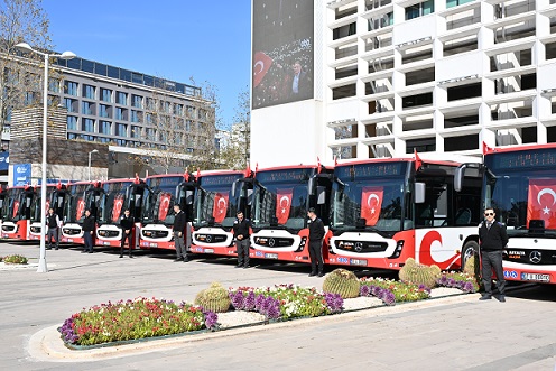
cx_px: 278
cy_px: 186
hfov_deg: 48.4
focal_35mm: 40
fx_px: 618
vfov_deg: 33.4
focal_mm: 40
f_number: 18
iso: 250
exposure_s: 1/125
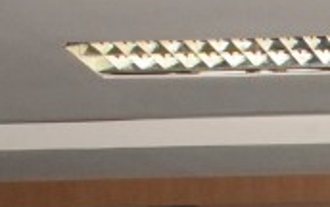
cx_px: 746
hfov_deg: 9.5
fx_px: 1801
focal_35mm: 200
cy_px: 542
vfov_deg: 6.2
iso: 4000
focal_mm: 22
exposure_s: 1/200
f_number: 16
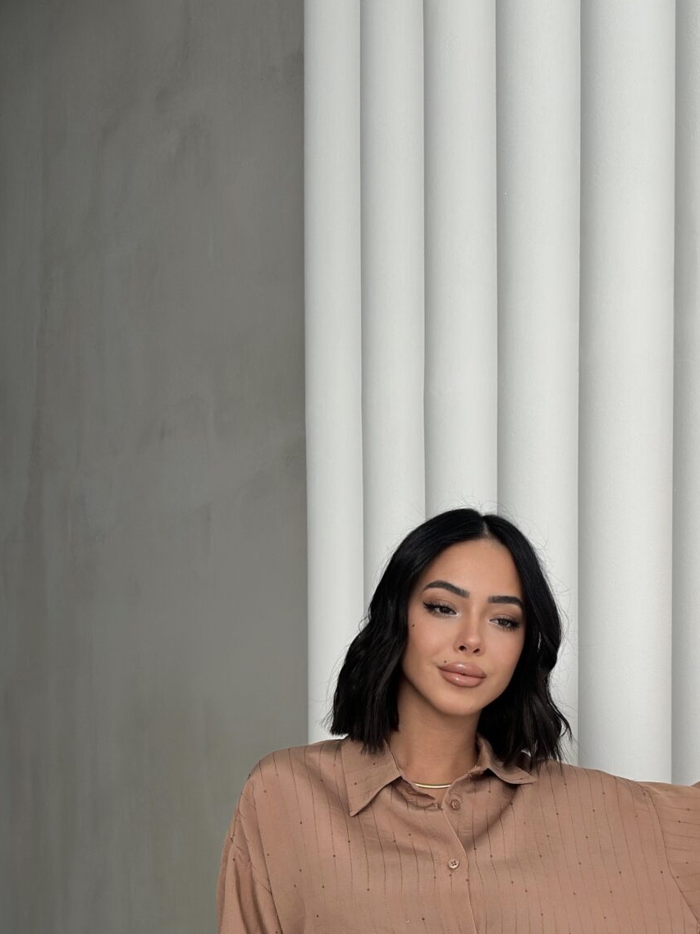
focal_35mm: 54
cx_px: 477
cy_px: 790
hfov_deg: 26.8
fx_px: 1457
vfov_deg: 34.1
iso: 125
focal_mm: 6.86
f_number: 1.78
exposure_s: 1/99
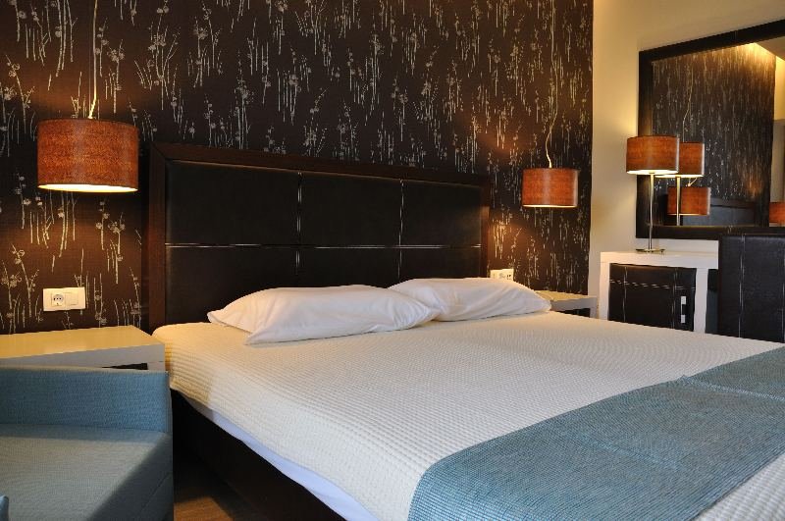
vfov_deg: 47.8
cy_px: 260
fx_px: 588
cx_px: 392
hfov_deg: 67.5
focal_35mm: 27
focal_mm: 18
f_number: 9
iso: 400
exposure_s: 1/10
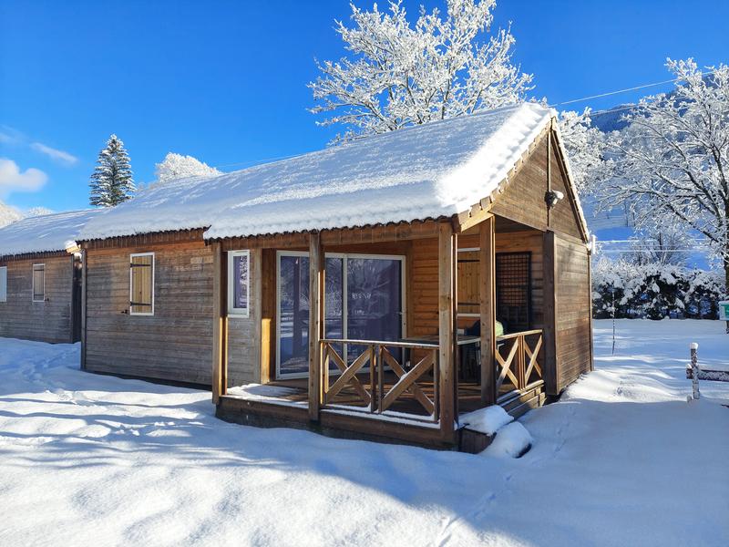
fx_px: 505
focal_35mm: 24
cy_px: 274
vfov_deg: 56.8
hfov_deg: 71.6
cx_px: 364
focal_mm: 5.23
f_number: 1.8
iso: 40
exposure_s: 1/1316
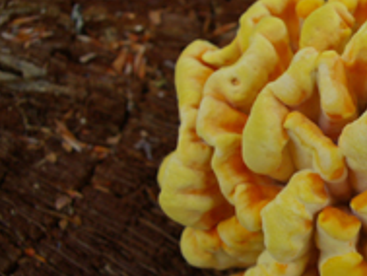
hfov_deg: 26.8
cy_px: 170
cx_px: 355
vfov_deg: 21.3
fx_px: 732
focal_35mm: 69
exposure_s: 1/45
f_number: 5.6
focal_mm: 23
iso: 400
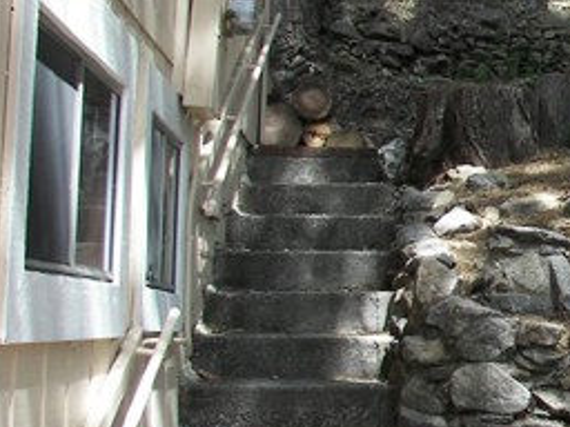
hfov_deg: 20.3
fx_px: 1482
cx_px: 692
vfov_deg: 16.4
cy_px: 282
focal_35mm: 90
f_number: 2.8
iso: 50
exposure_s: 1/160
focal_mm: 6
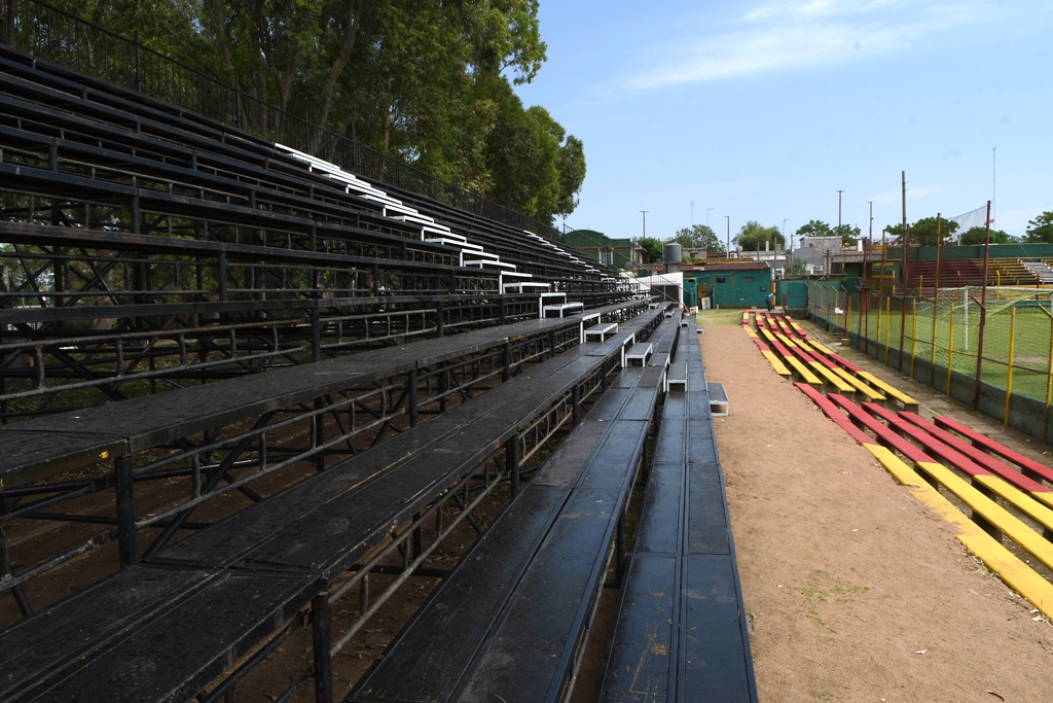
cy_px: 352
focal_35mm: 26
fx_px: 746
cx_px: 526
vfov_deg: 50.4
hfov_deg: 70.4
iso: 125
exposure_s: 1/250
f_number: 11
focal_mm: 17
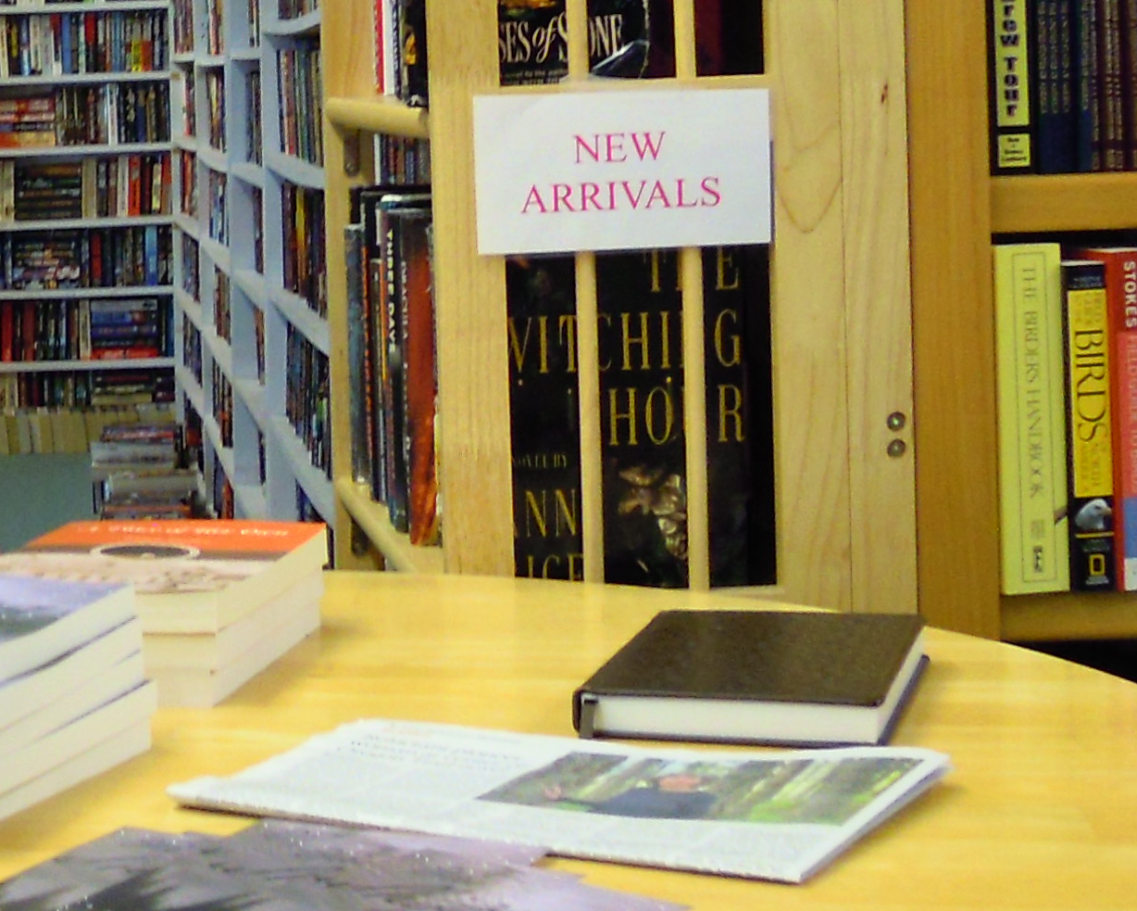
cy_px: 269
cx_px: -203
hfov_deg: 20.2
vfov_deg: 17.2
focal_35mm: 89
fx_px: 2996
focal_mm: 5
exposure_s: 1/30
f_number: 2.7
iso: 200
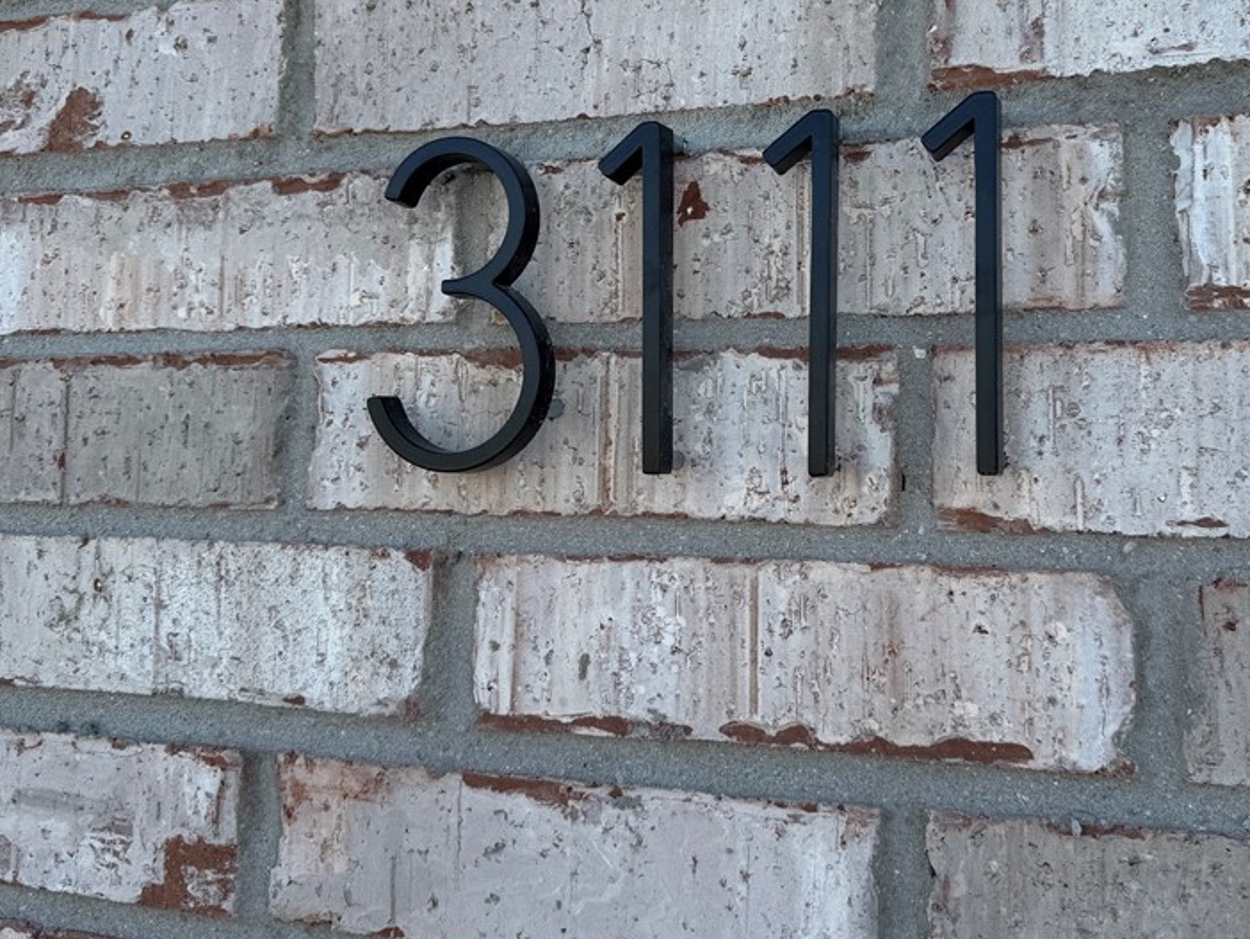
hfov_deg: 52.5
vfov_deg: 40.3
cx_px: 707
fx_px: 1264
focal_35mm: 35
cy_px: 330
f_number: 1.78
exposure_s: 1/1524
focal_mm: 6.76
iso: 80
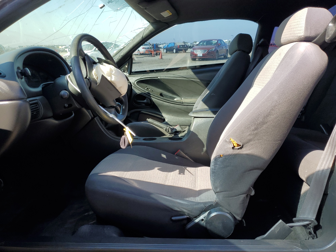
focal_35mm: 26
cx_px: 168
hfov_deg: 67.3
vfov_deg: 53.1
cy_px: 126
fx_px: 252
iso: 50
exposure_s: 1/667
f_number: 1.5
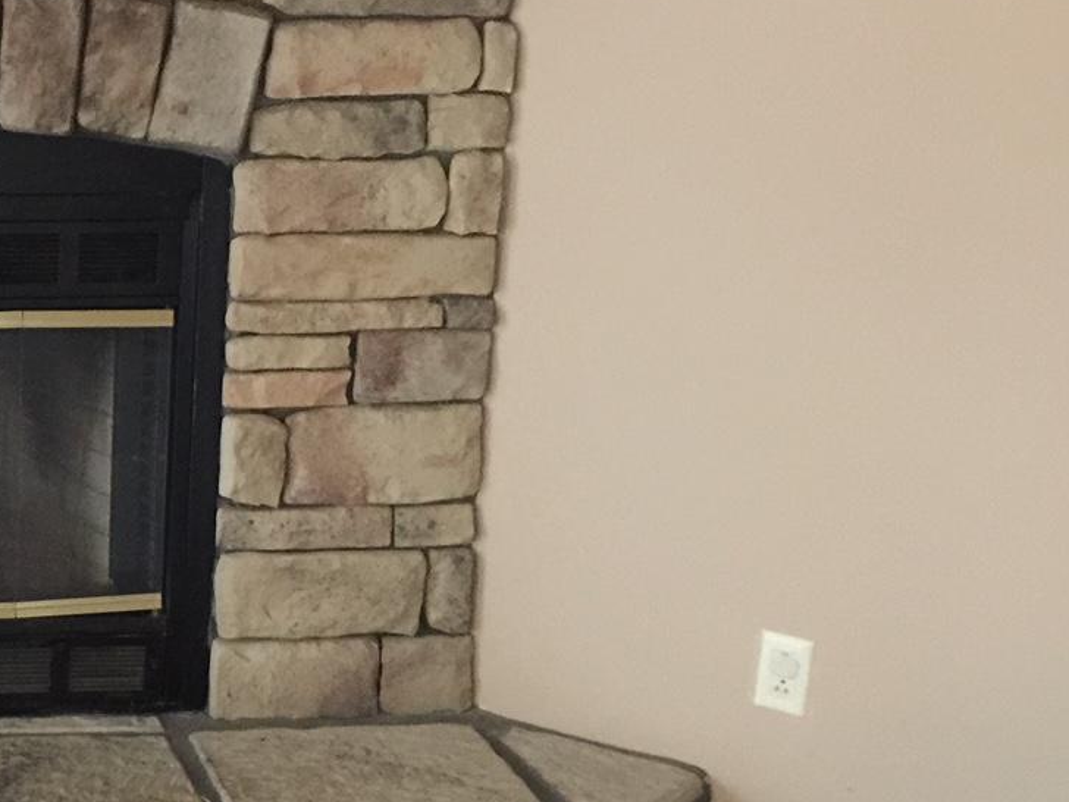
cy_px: 432
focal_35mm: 65
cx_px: -128
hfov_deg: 27.2
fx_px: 2007
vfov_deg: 22.6
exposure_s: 1/4
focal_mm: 4.15
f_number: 2.2
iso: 160
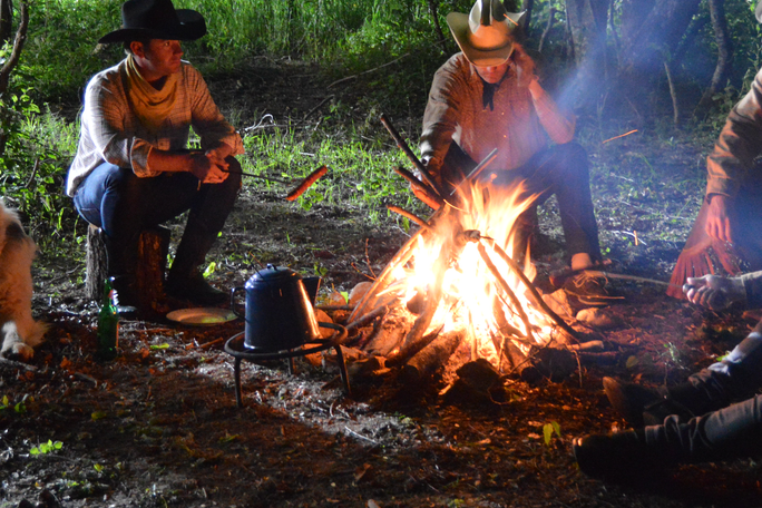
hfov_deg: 27.7
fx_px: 1545
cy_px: 164
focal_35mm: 73
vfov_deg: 18.6
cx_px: 387
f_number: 4
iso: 3200
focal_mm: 26
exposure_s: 1/15
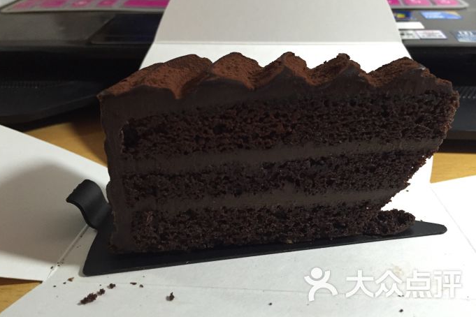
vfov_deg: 42.2
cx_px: 235
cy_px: 137
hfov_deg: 60.3
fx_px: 410
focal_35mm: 31
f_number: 2.2
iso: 200
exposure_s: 1/33
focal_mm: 4.15
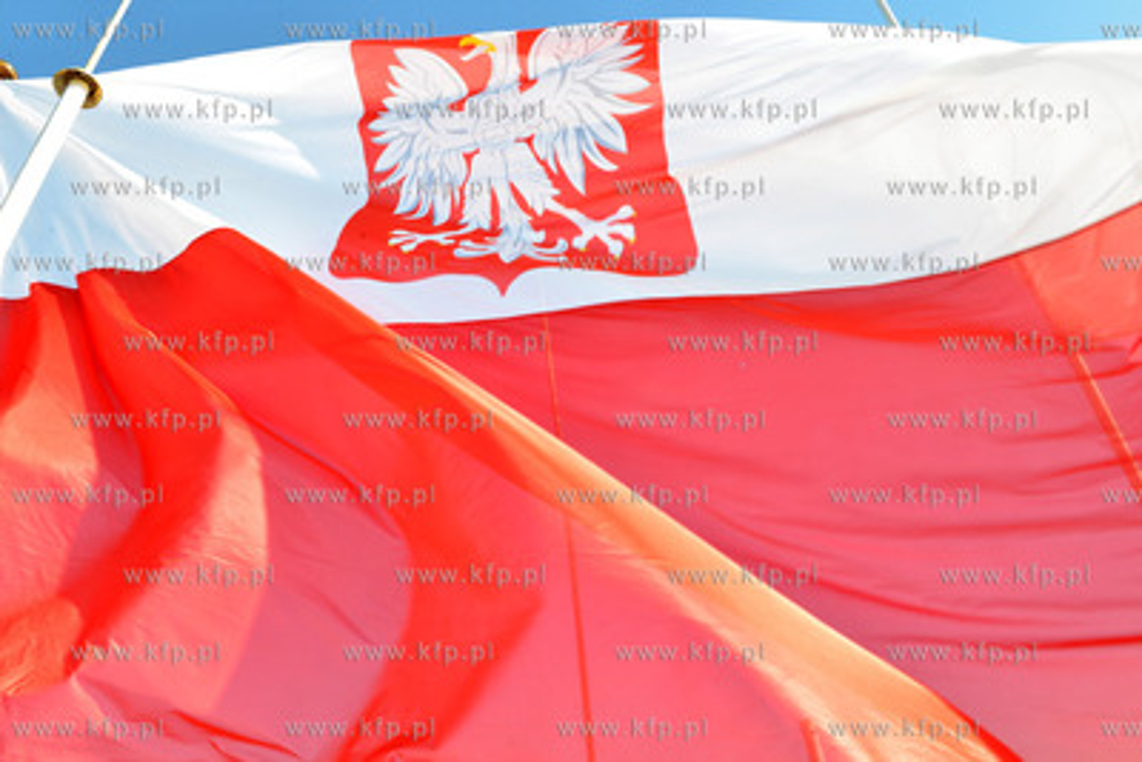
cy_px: 381
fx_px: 762
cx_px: 571
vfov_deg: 53.2
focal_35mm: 24
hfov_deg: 73.7
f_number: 13
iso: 400
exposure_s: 1/100
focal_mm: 24
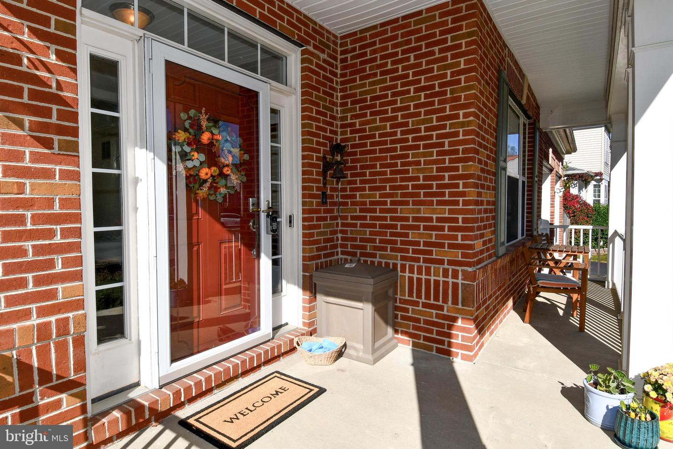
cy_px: 224
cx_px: 336
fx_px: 336
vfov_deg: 67.4
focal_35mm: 18
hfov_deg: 90.0
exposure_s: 1/250
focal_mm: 12
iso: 100
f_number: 11
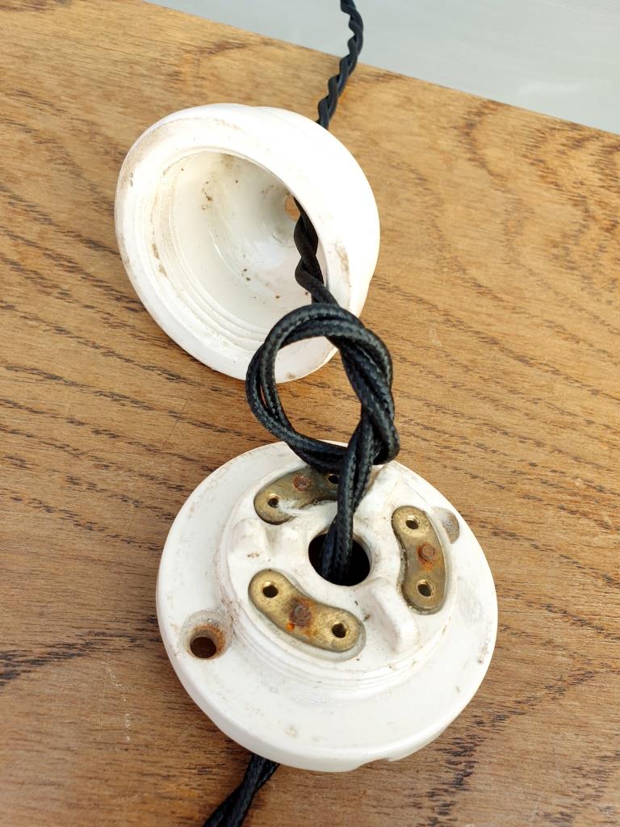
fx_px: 621
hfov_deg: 53.1
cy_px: 414
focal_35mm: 26
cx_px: 310
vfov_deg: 67.3
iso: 50
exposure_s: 1/207
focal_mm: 4.3
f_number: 2.4
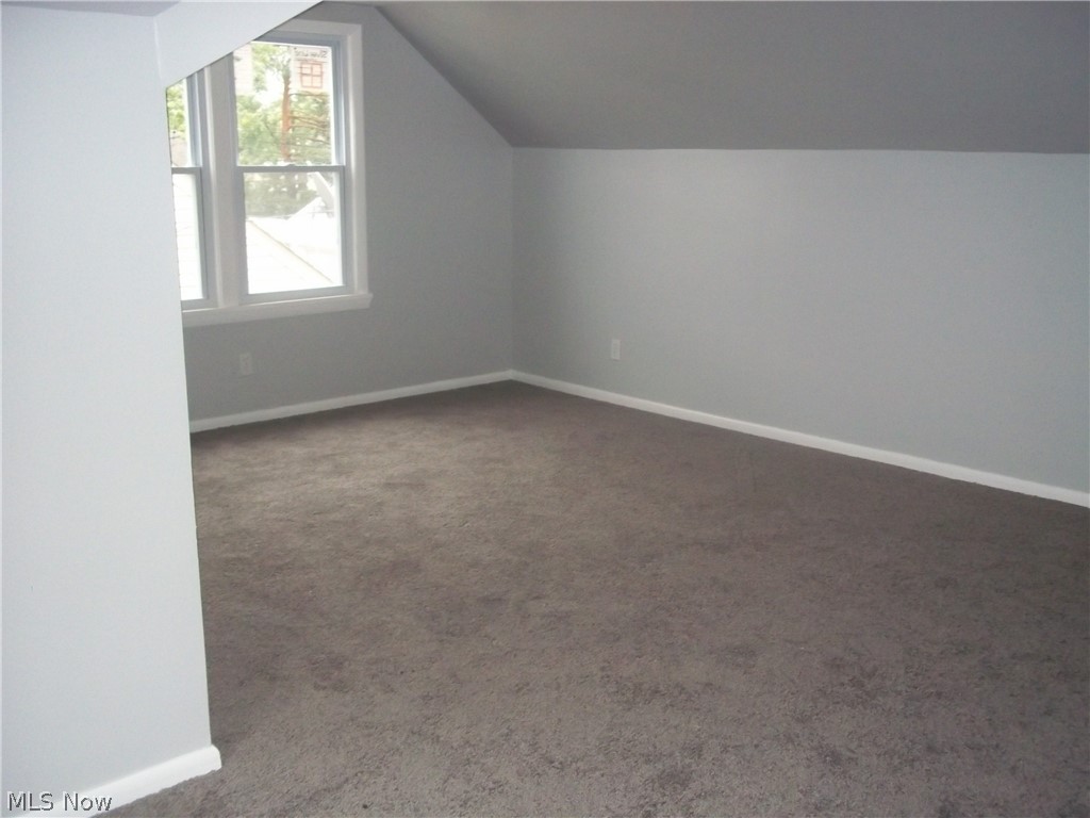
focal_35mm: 36
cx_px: 545
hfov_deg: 51.4
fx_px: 1134
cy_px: 409
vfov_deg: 39.7
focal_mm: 6.5
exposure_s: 1/30
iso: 320
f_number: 3.1
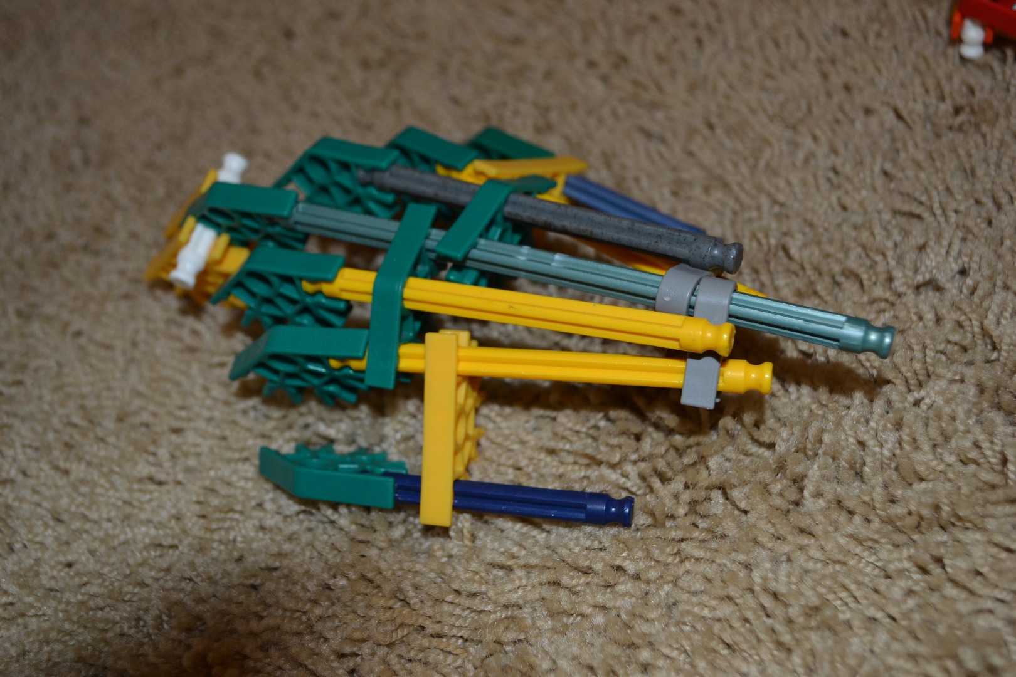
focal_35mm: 42
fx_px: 1185
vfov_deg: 31.9
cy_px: 338
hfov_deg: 46.4
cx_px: 508
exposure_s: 1/60
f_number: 4.5
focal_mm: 28
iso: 250
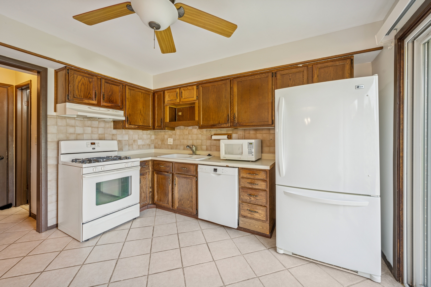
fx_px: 168
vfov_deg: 81.2
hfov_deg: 104.3
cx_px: 216
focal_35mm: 14
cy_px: 144
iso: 200
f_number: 9
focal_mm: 14
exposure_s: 1/5
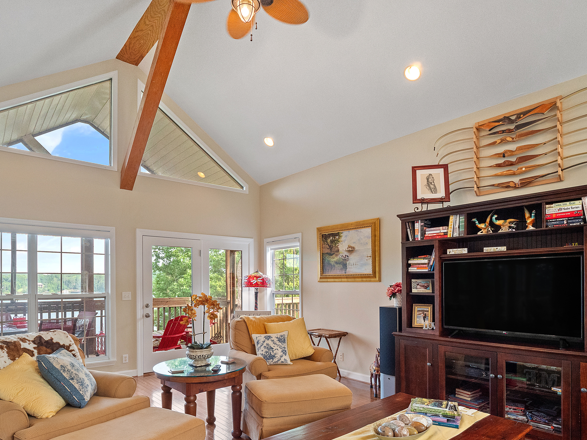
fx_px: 356
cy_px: 288
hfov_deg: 79.0
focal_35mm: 21
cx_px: 297
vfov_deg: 62.1
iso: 800
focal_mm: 8
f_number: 5.6
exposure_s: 1/25
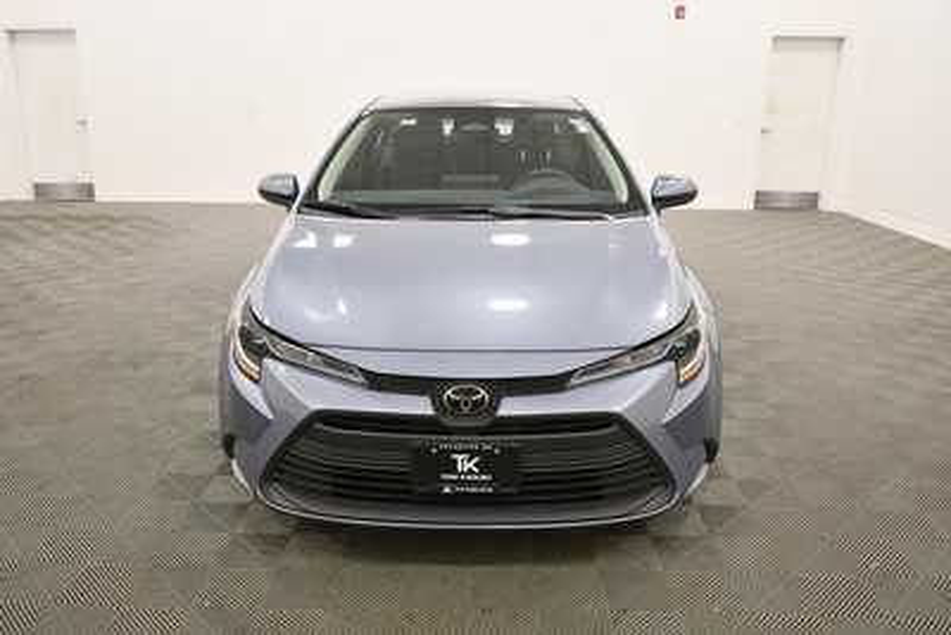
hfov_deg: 61.9
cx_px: 476
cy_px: 318
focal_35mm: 30
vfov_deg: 43.6
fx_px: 793
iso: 1100
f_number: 5.6
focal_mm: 20
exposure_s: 1/125
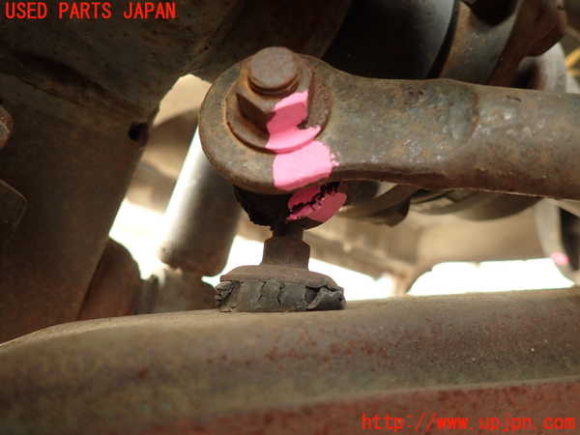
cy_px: 218
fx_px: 419
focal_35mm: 25
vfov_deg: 54.9
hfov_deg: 69.4
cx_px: 290
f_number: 2
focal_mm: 4.5
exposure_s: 1/50
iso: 200
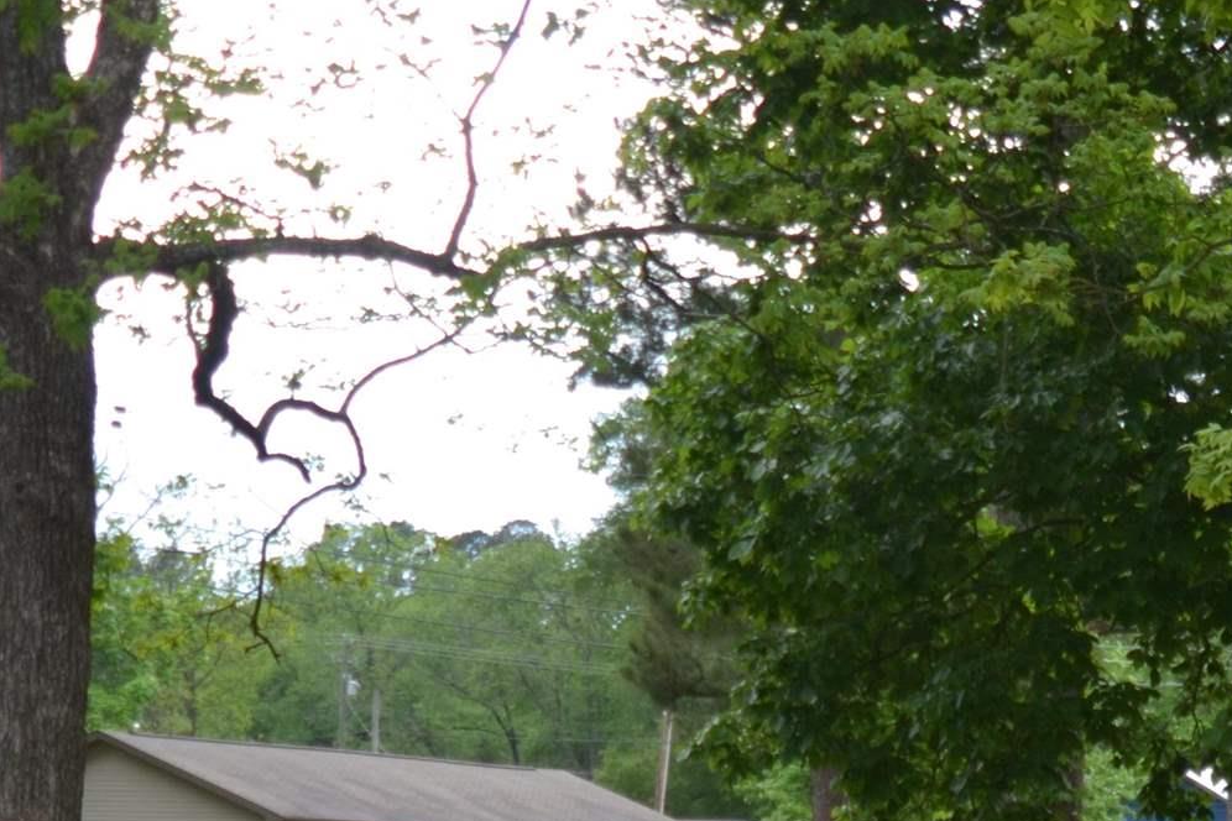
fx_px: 3798
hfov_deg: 18.3
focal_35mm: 111
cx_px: 889
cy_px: 1066
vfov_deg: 12.0
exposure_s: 1/125
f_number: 4.5
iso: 140
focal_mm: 24
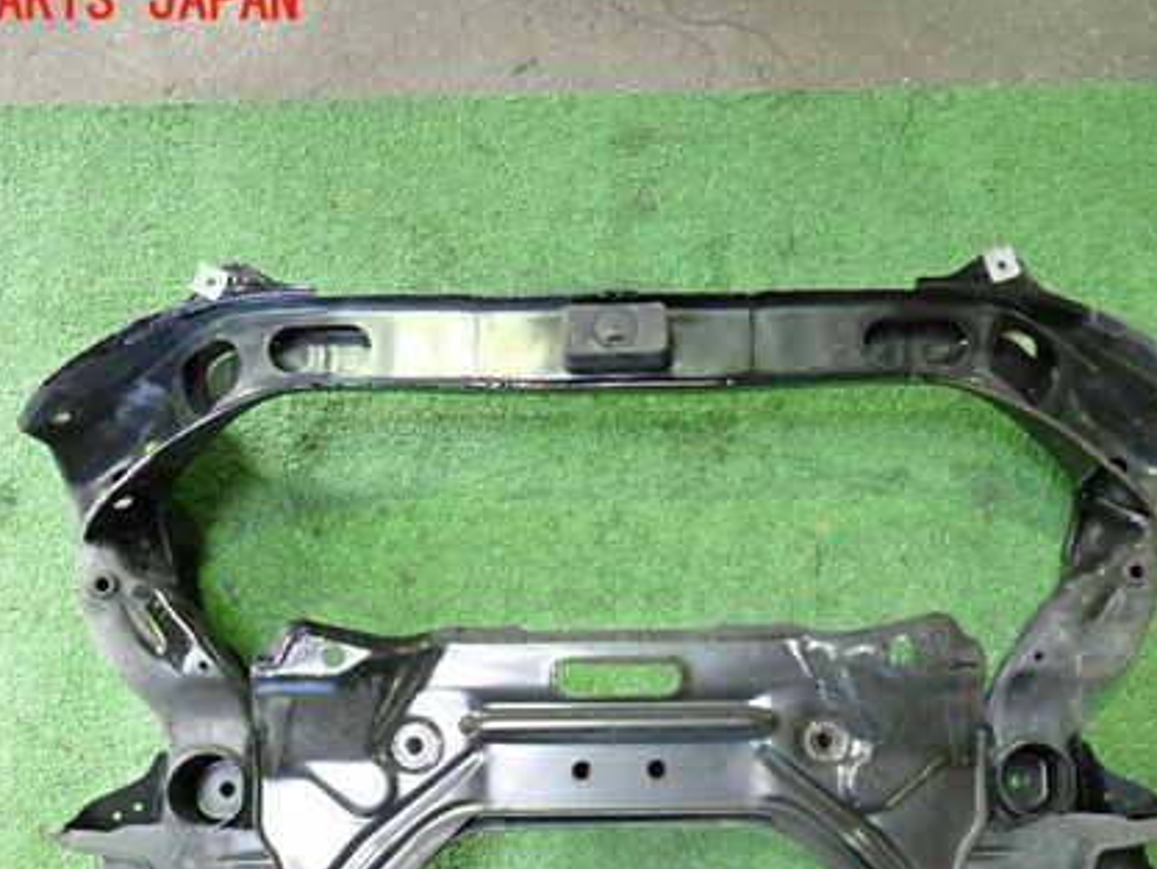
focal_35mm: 36
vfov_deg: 39.1
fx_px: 1204
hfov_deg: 51.3
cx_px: 627
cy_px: 591
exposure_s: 1/30
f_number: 2
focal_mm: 4.5
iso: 320
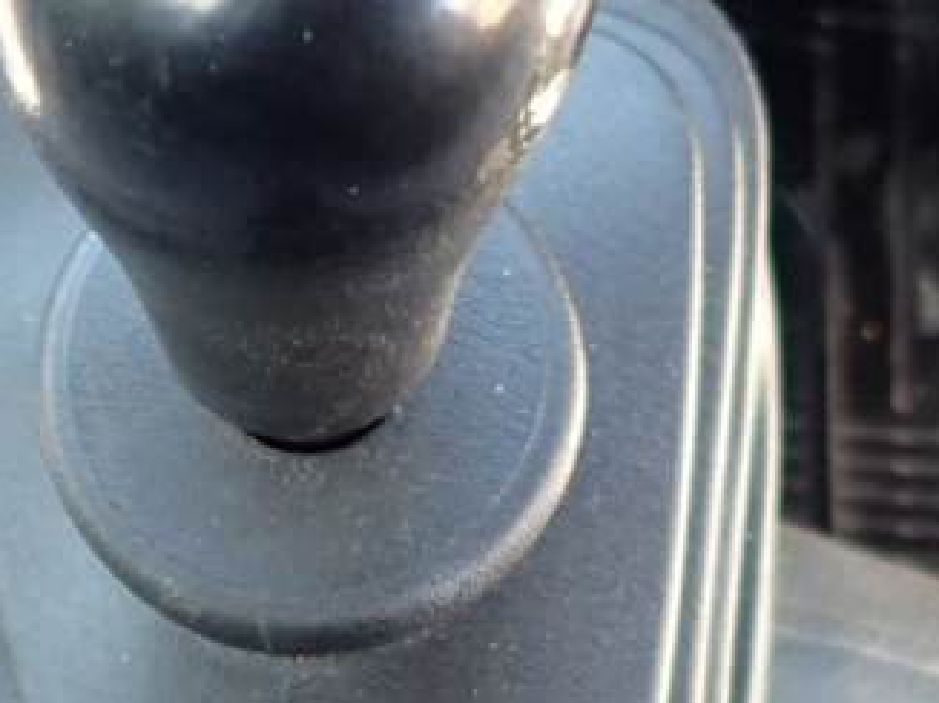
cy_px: 69
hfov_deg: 20.0
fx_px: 2657
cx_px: 454
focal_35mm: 98
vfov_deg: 14.9
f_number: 2
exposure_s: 1/80
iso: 200
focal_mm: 4.5
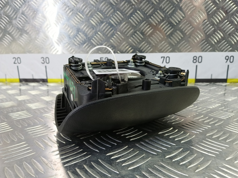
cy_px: 89
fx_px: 158
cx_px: 119
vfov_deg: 58.9
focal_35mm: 23
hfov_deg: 73.9
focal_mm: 4.11
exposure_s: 1/50
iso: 198
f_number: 1.6
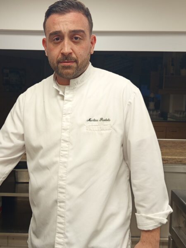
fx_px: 172
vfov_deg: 71.6
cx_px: 93
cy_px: 124
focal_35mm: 24
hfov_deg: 56.8
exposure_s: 1/50
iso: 215
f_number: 1.7
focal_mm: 5.24
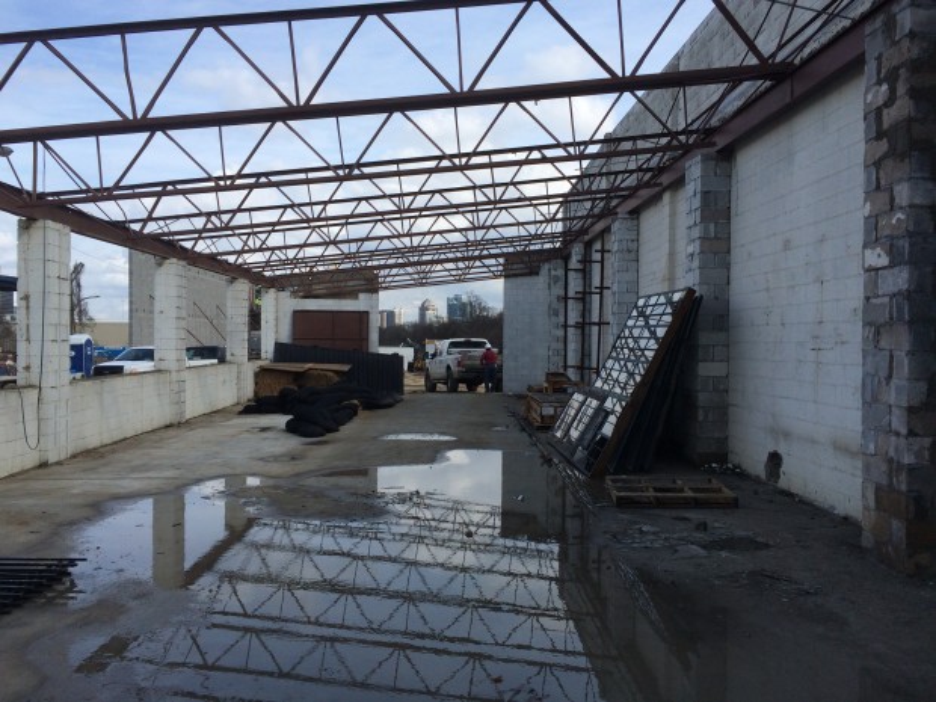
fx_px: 784
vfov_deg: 48.2
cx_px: 468
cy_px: 351
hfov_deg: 61.7
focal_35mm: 29
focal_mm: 4.15
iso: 32
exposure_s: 1/2160
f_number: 2.2
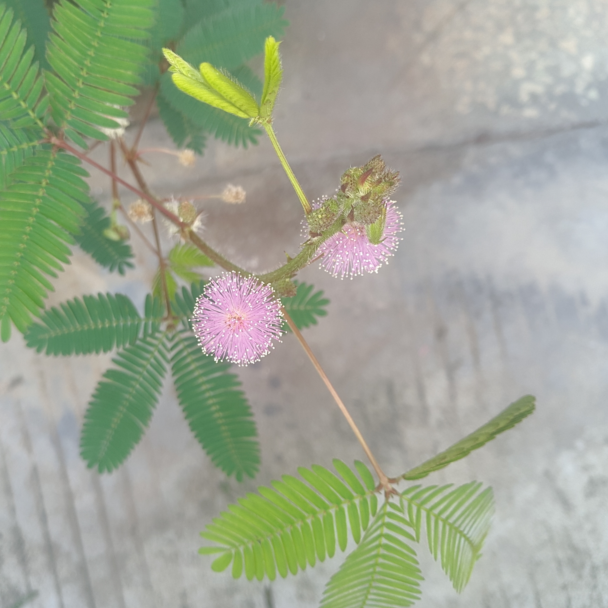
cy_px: 306
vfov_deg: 44.9
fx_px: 735
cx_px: 236
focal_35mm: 37
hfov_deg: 44.6
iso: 40
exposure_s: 1/50
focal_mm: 3.75
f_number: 2
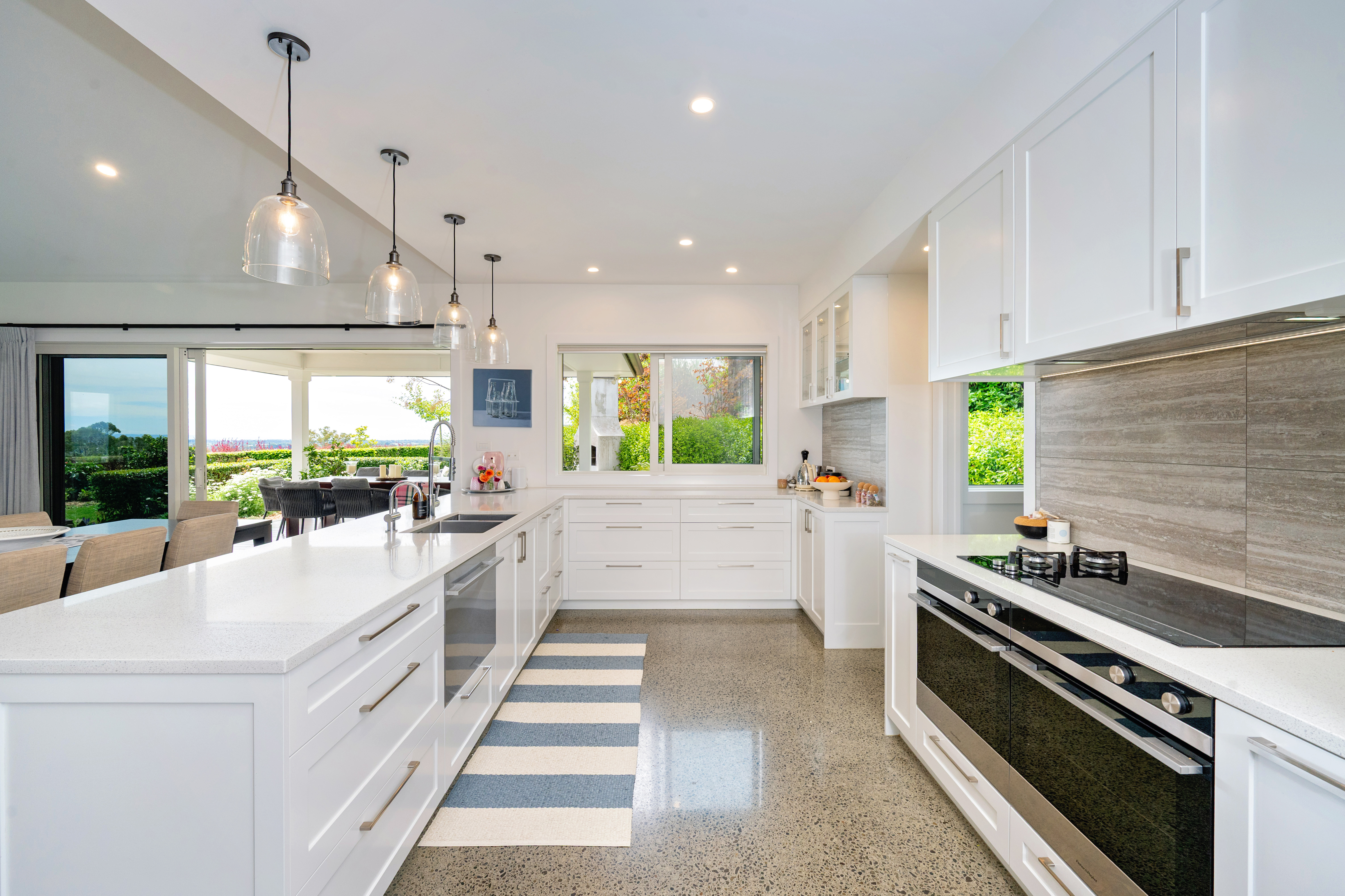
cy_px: 448
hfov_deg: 100.4
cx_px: 672
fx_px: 560
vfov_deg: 77.3
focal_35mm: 15
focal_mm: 15
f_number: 9
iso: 320
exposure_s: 1/200
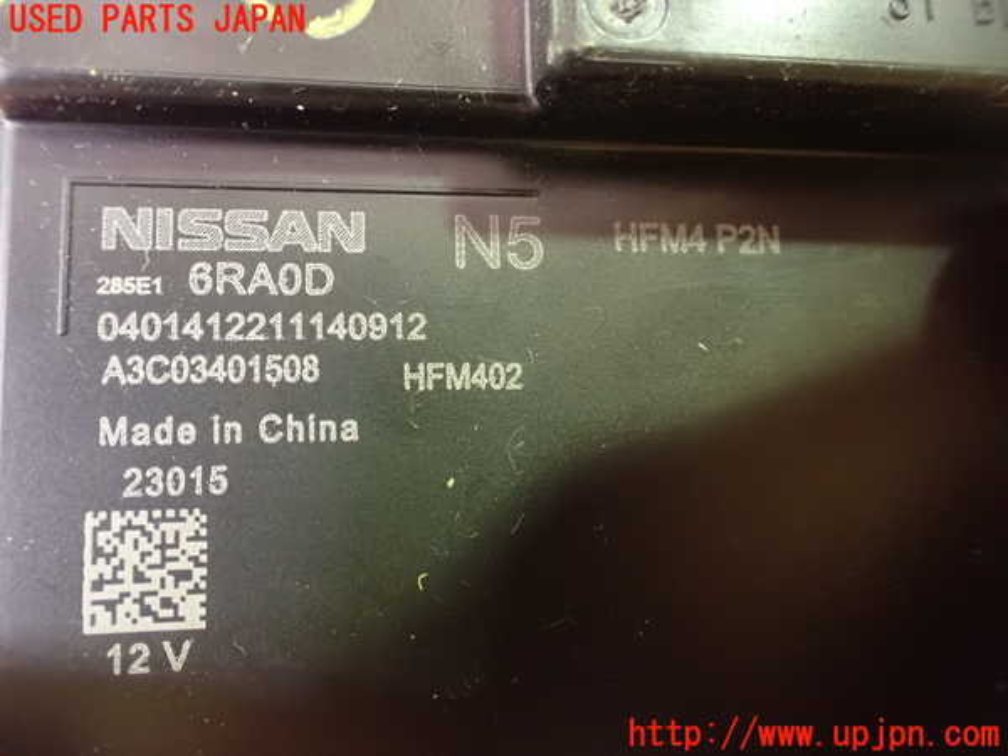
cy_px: 378
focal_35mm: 30
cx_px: 504
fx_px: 874
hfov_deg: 60.0
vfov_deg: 46.8
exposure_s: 1/15
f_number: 2.3
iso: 1600
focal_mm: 5.4
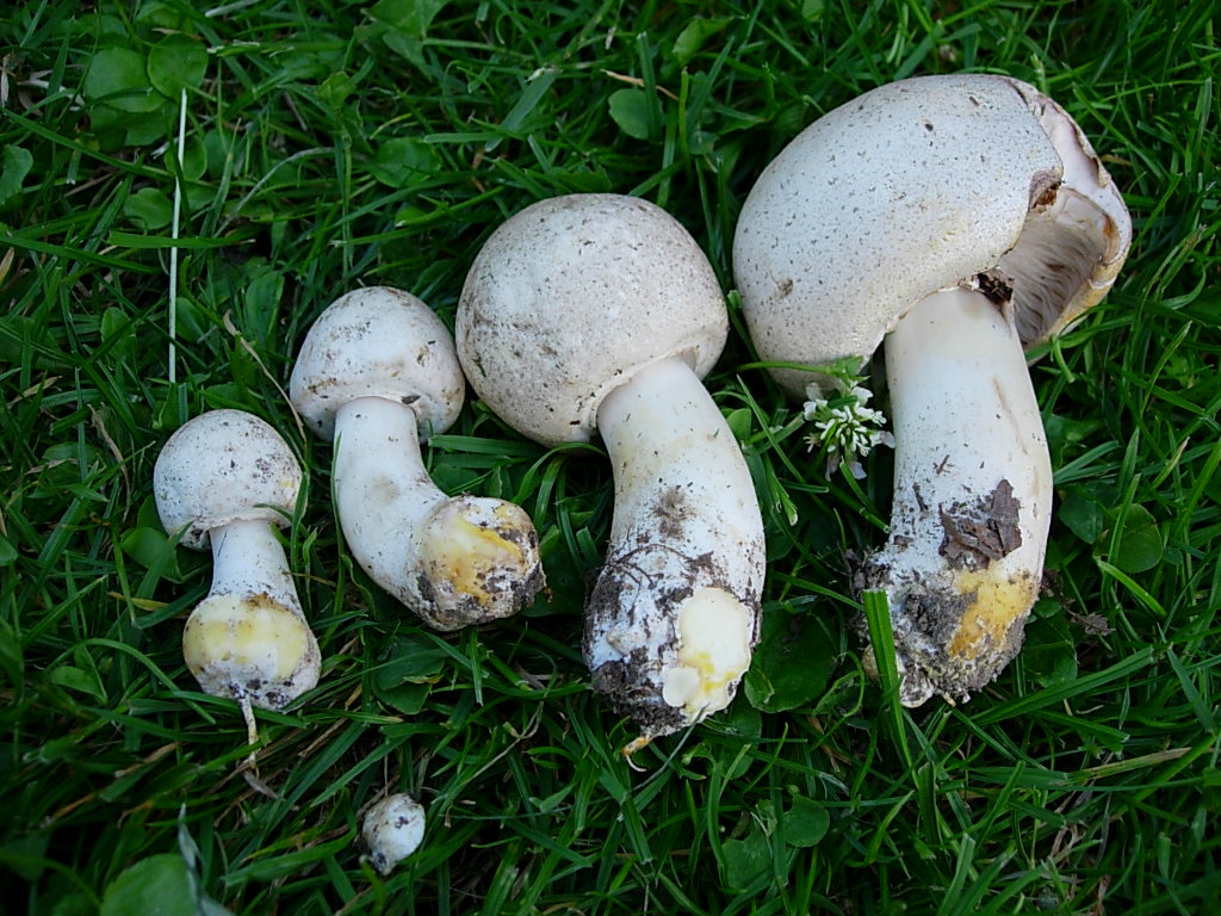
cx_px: 610
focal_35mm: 38
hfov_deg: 49.0
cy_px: 458
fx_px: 1340
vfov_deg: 37.7
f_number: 2.8
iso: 79
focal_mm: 7.8
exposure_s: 1/32
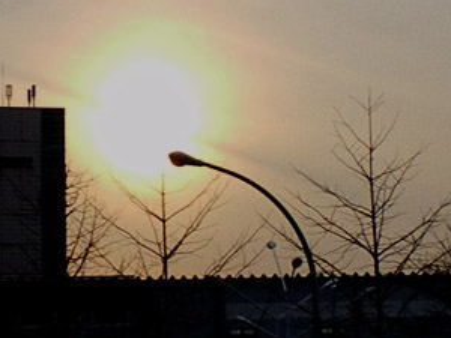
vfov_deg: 30.1
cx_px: 153
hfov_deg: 39.2
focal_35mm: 48
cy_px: 128
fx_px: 625
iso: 50
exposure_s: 1/125
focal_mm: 6.3
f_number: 4.6
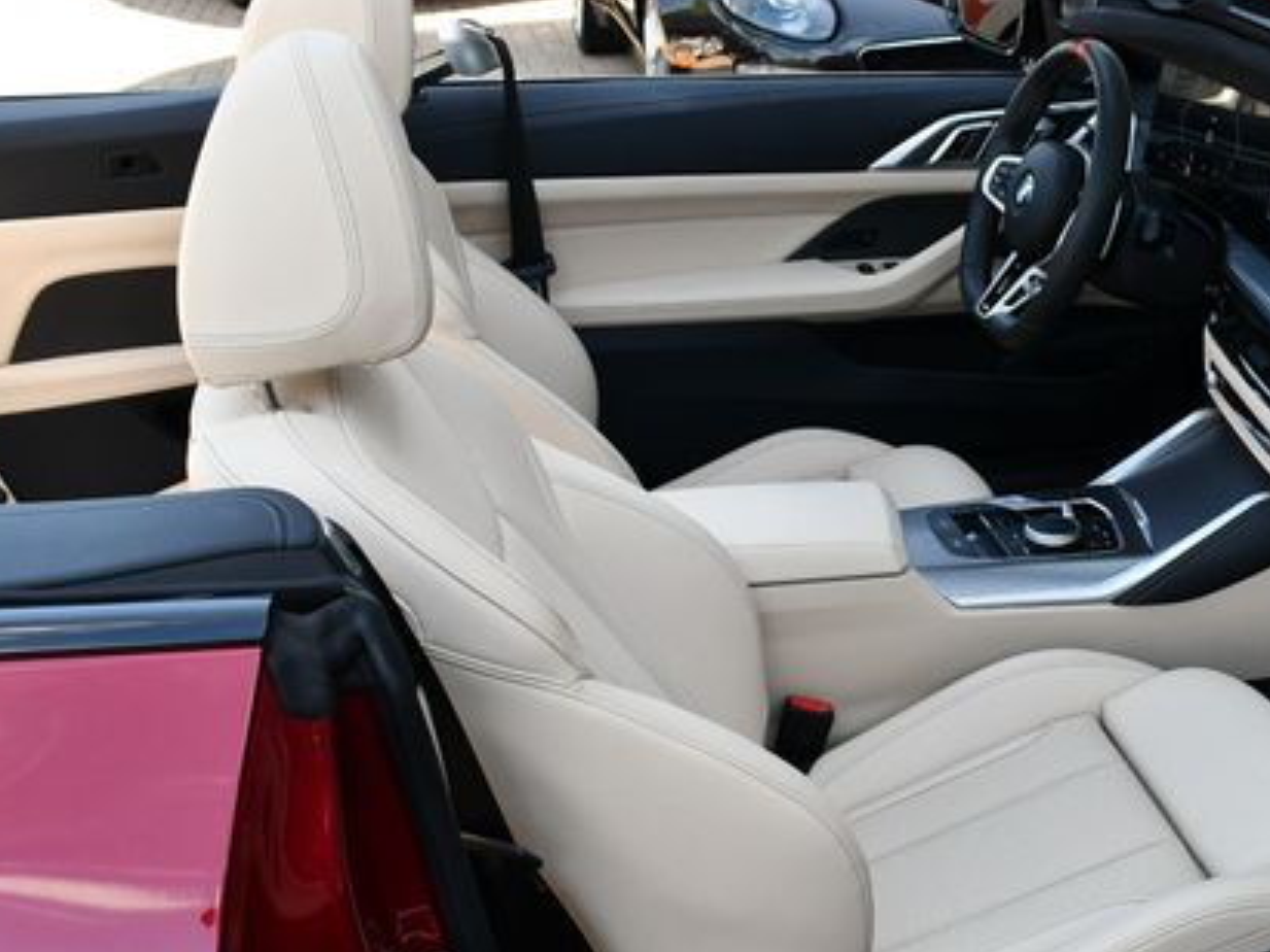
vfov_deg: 27.0
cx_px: 905
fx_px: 1981
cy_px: 532
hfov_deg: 35.0
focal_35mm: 54
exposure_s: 1/250
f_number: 5.6
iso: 320
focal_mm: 18
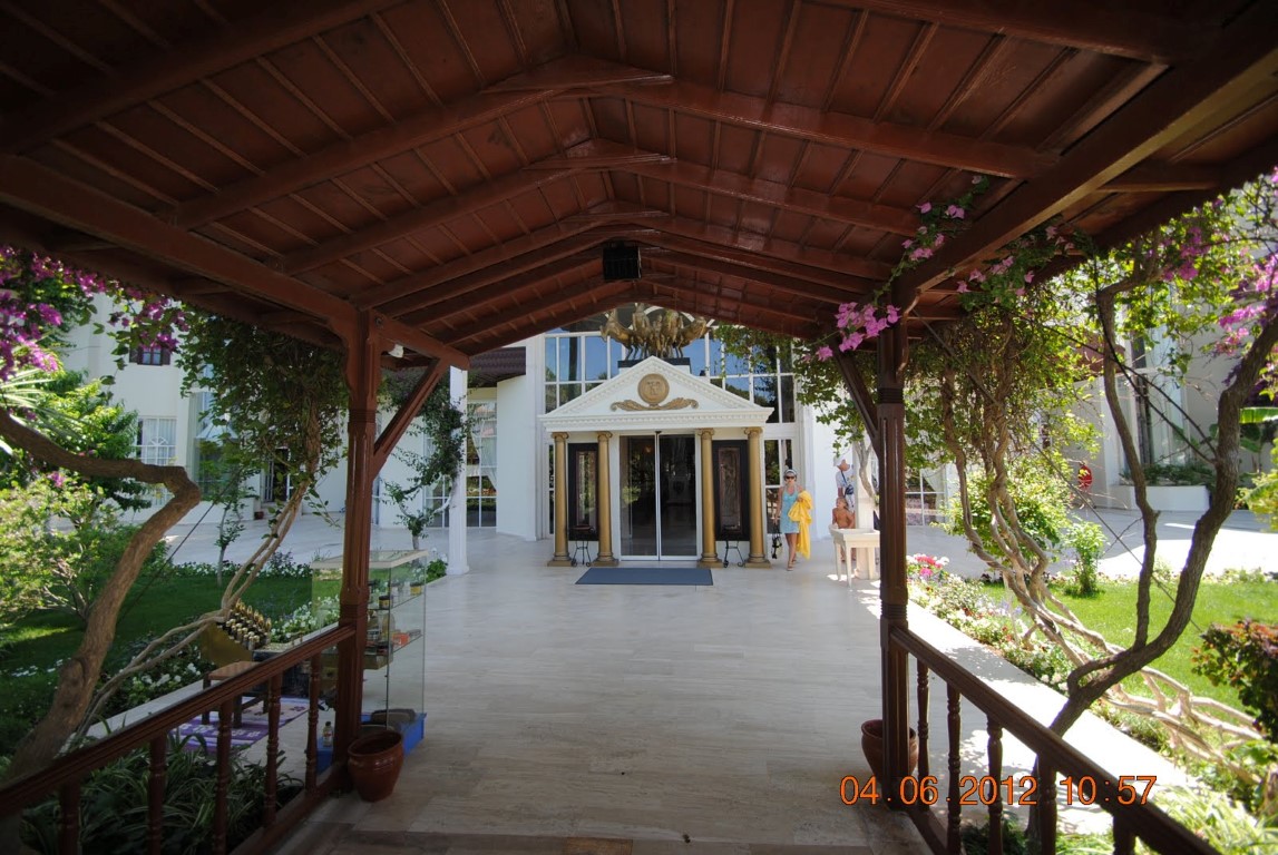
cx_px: 639
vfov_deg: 77.5
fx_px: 533
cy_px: 428
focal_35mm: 15
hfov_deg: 100.3
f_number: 4
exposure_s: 1/200
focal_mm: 10
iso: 100
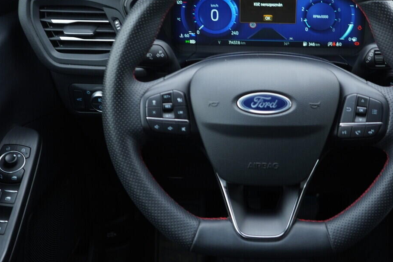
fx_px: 622
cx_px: 261
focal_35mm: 57
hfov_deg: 34.7
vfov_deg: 23.7
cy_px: 87
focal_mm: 24
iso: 250
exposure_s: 1/40
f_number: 2.8
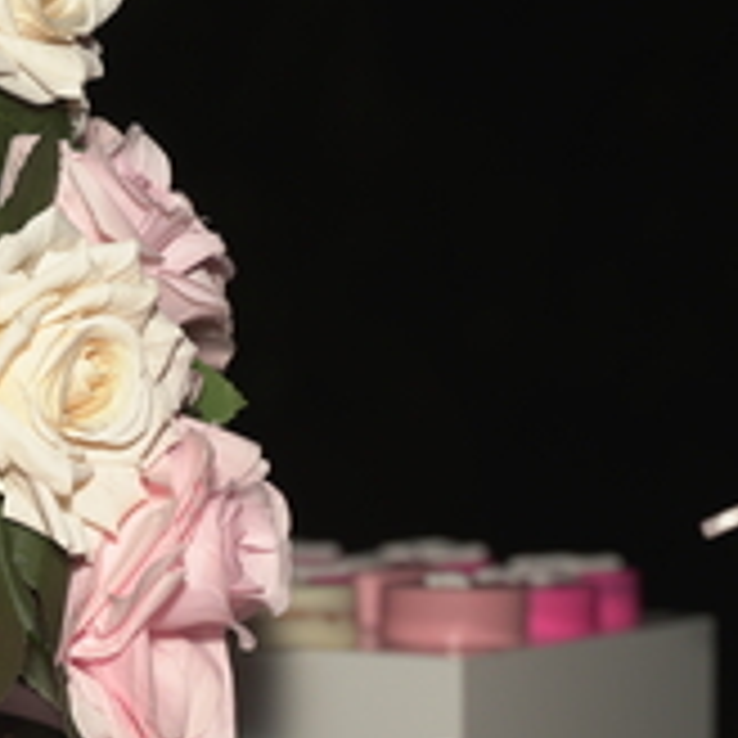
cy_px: 459
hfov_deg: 12.6
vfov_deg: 13.0
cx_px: -212
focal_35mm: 134
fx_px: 3232
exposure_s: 1/250
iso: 100
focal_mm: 43
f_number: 2.8
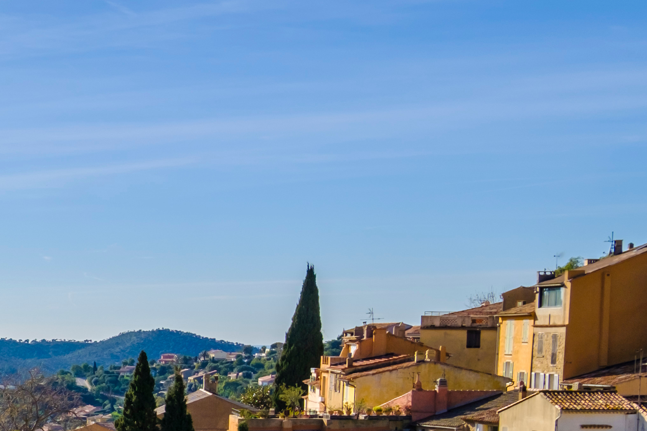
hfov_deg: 18.0
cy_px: 527
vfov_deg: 12.6
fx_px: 1905
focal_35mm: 106
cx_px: -203
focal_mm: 24
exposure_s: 1/900
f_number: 8
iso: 200
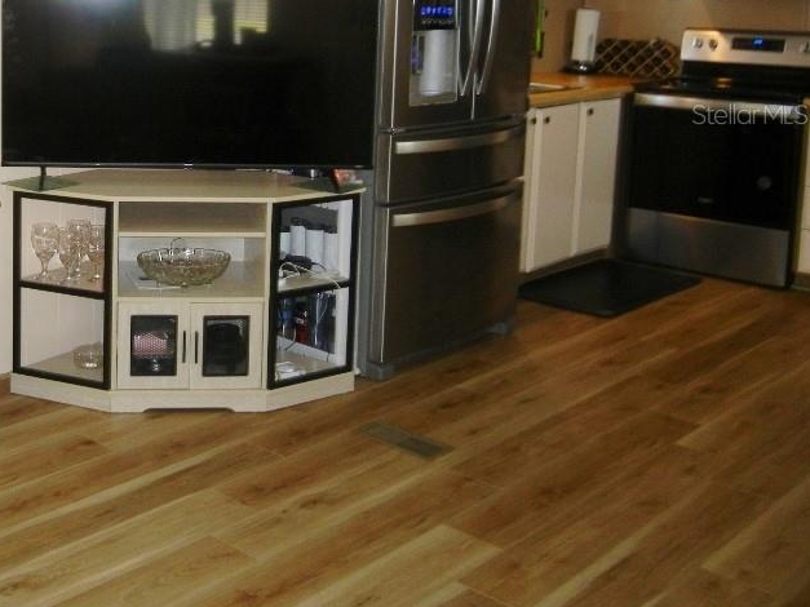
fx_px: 1146
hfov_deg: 37.4
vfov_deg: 29.0
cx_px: 152
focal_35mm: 49
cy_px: 114
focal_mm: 5.4
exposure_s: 1/30
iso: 200
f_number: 3.5
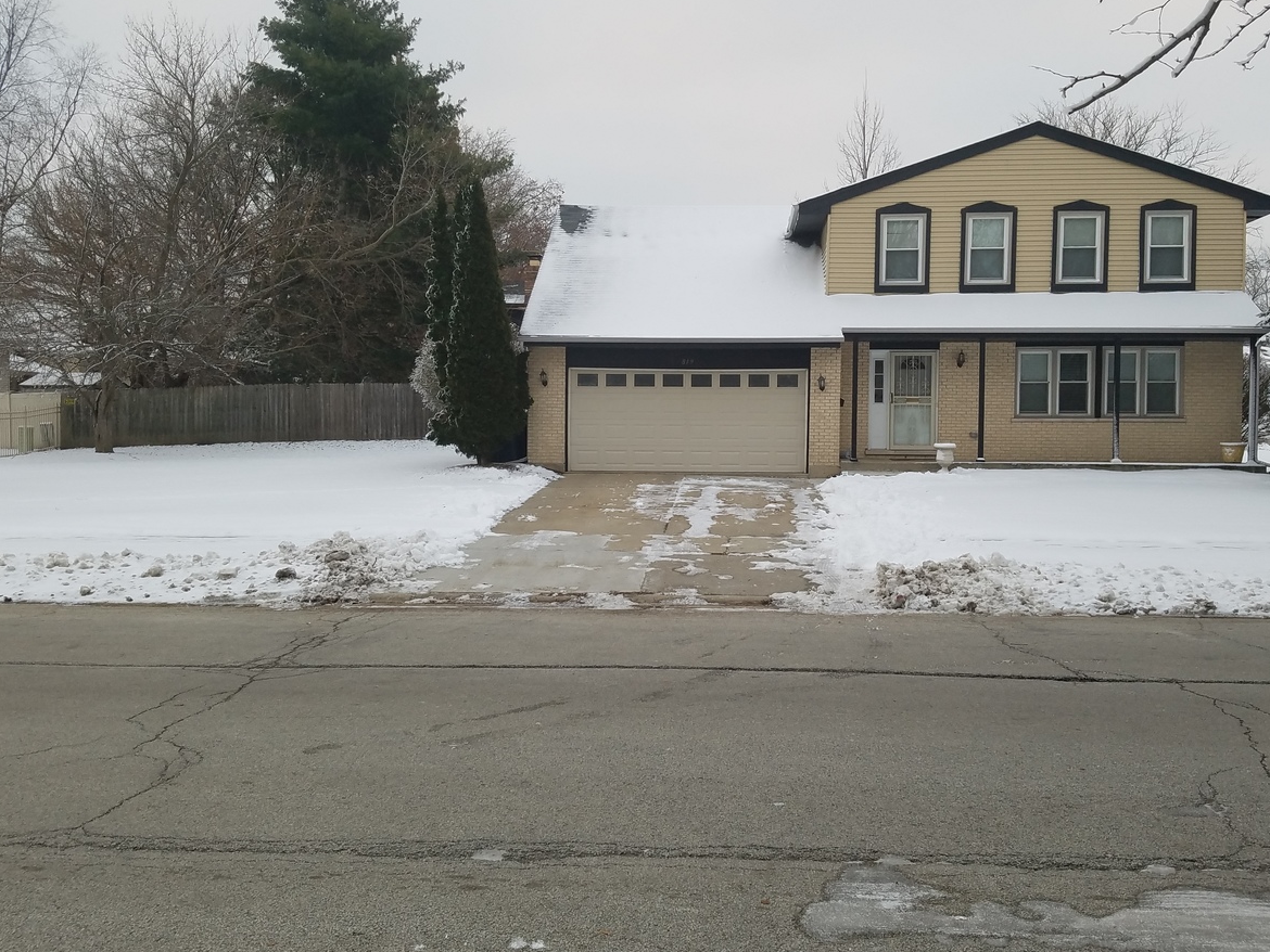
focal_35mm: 32
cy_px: 483
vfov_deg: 44.2
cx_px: 657
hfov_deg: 56.8
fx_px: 1174
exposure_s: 1/178
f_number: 1.7
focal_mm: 4.2
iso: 50
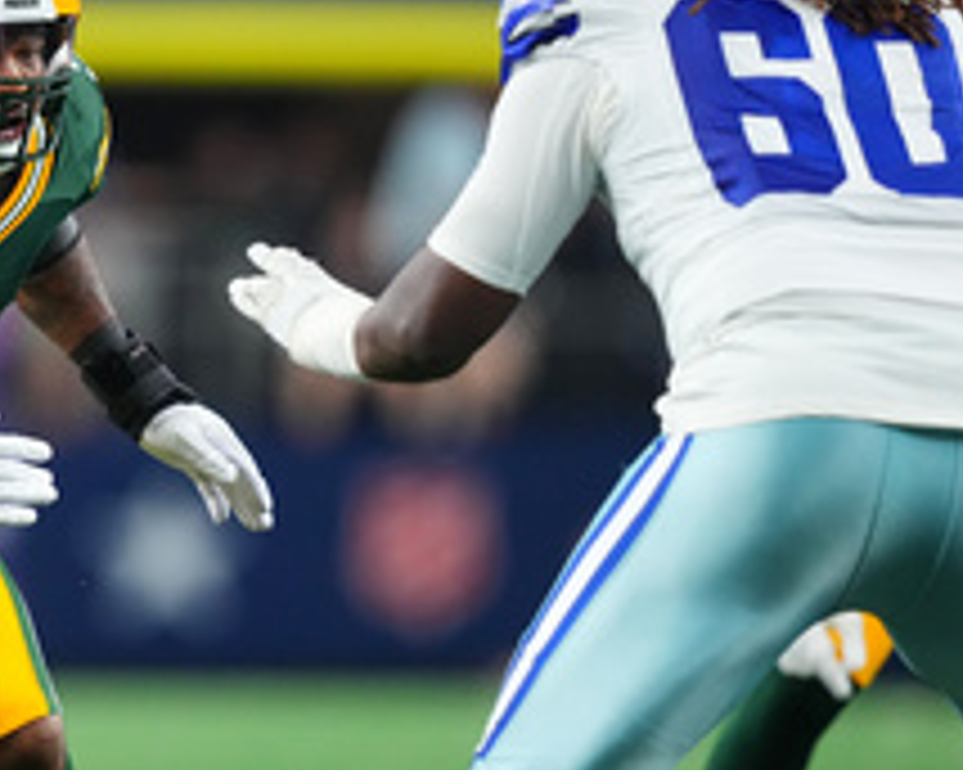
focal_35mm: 899
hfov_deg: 2.2
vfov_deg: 1.7
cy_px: 439
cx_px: -36
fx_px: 25611
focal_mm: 400
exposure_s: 1/2000
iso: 3200
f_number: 2.8
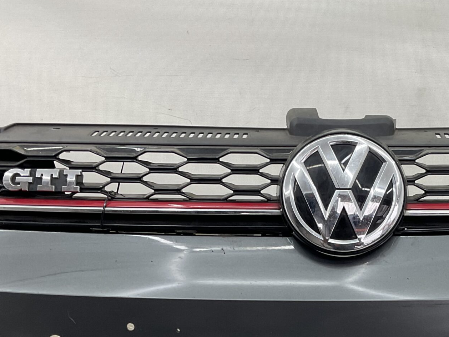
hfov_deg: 32.0
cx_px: 340
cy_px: 305
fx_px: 765
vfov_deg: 24.1
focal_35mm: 59
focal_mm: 3
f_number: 1.8
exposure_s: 1/100
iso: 32
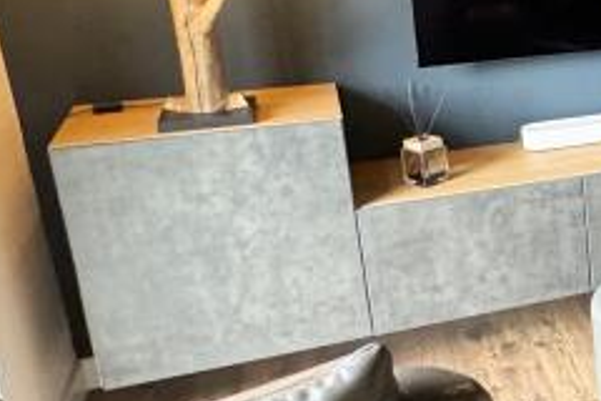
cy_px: 133
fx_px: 1035
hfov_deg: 23.8
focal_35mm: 62
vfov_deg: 21.8
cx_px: 954
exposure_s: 1/59
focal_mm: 2.22
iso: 640
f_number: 2.2
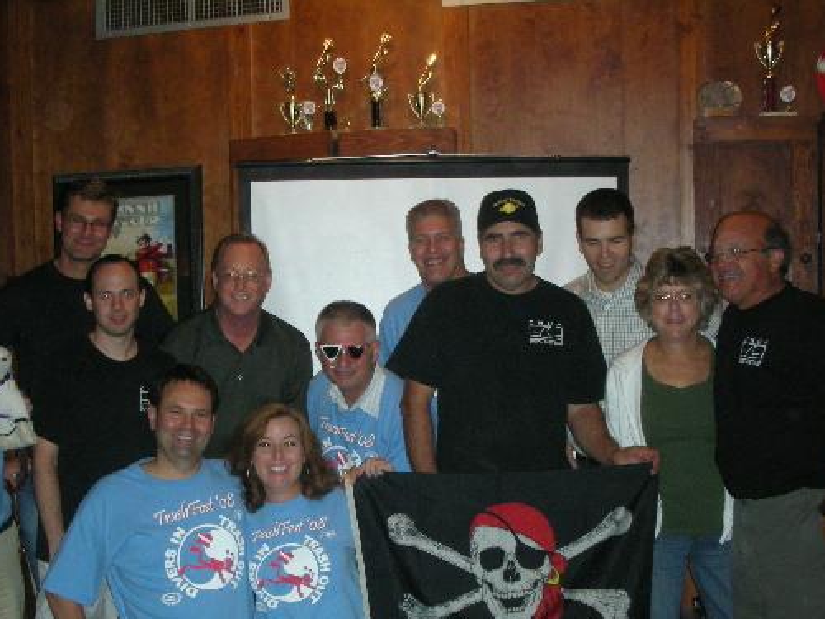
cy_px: 414
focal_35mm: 47
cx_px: 337
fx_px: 1120
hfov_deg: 40.3
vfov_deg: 30.6
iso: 190
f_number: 2.8
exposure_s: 1/60
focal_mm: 5.8
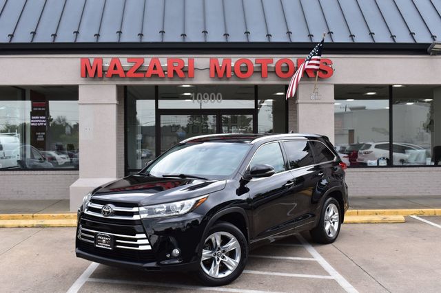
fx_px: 533
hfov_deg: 45.0
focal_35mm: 44
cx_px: 220
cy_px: 146
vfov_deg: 30.8
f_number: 10
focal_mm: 29
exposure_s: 1/200
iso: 400
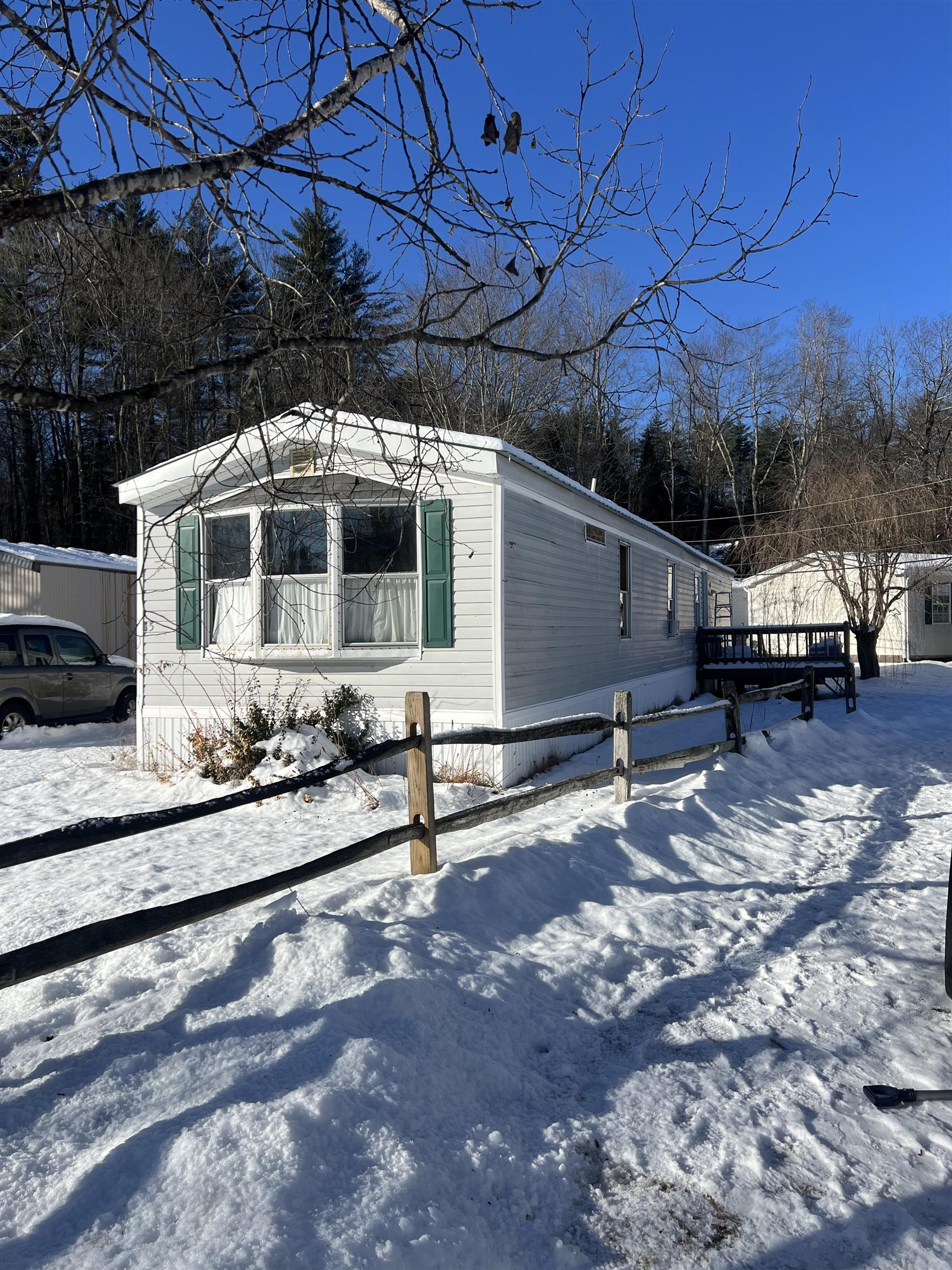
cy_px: 635
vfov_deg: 67.3
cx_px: 476
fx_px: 953
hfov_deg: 53.1
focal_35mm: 26
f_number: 1.5
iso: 50
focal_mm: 5.7
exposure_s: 1/6579
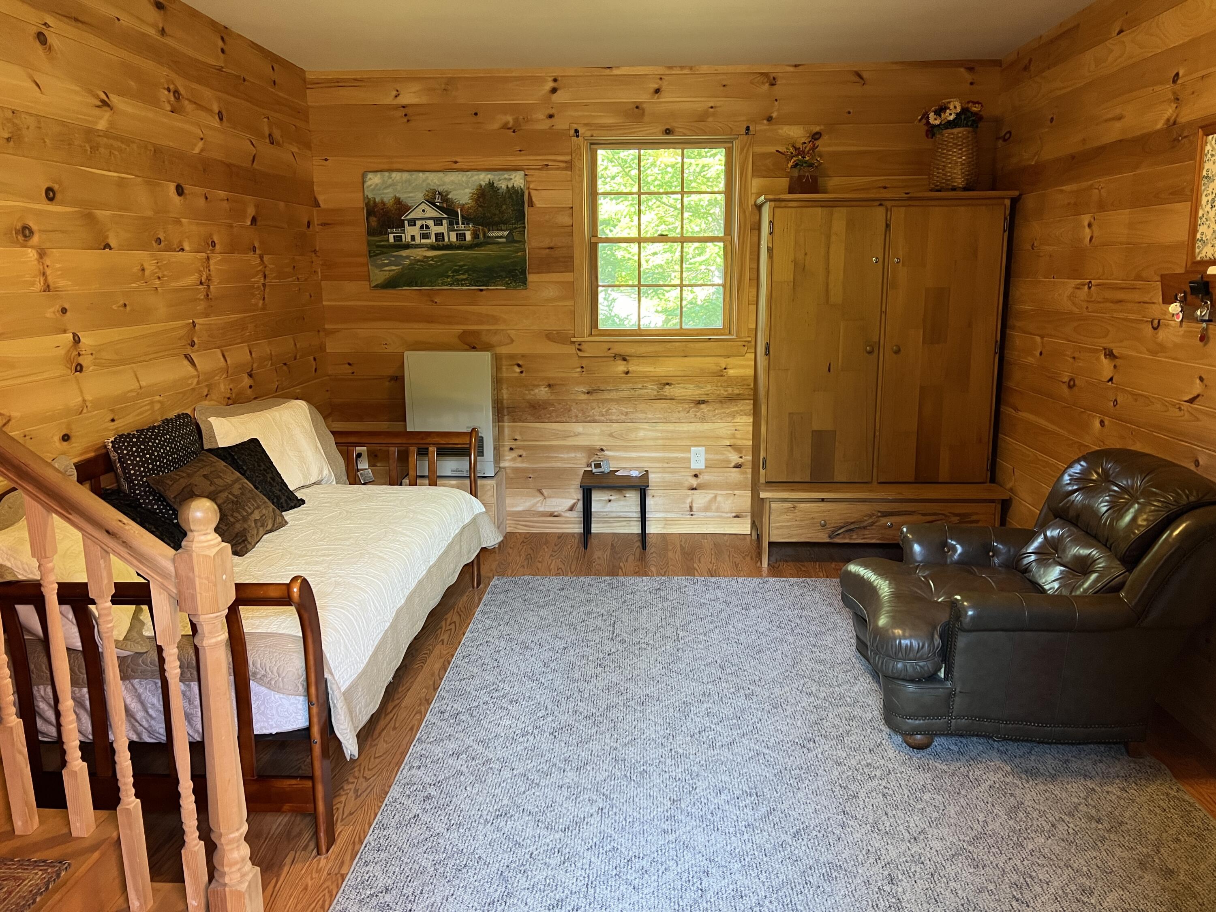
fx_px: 913
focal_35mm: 26
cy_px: 456
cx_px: 608
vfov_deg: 53.1
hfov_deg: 67.3
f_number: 1.5
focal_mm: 5.7
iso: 250
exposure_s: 1/60
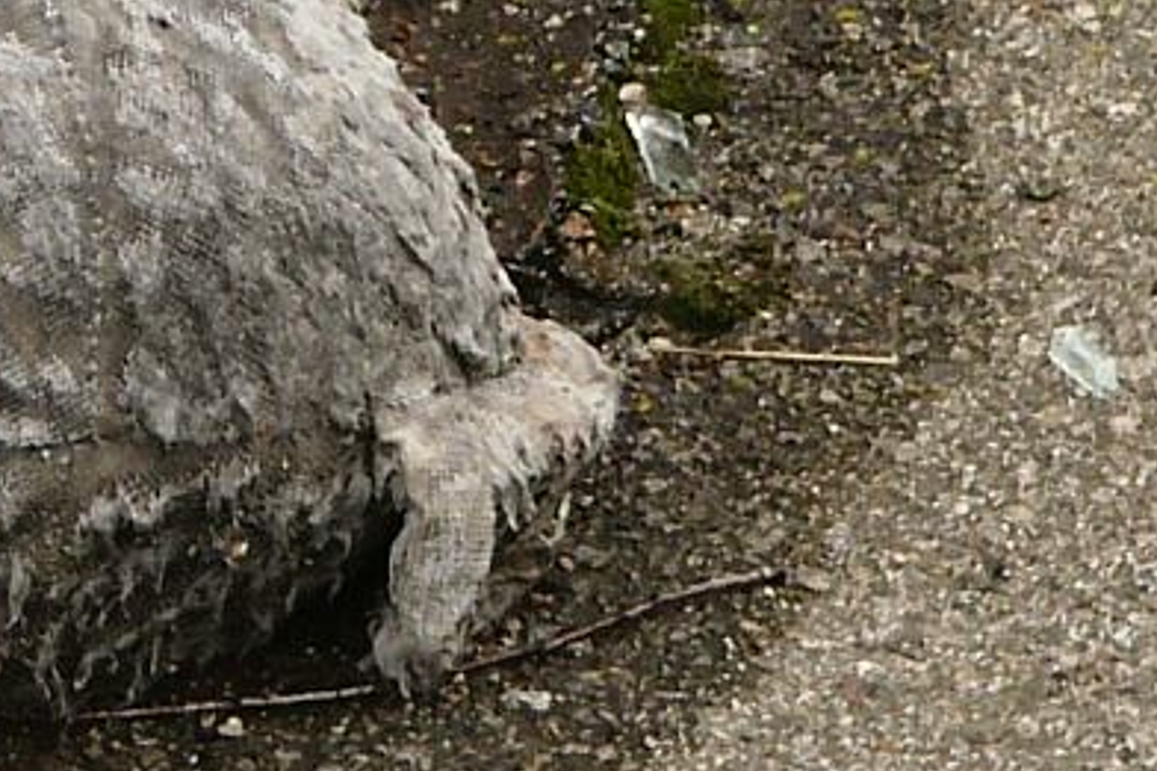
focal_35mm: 480
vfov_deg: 2.9
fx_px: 15419
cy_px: -316
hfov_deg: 4.3
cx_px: -363
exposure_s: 1/100
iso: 50
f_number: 2.8
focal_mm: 21.8
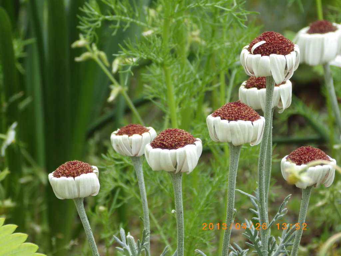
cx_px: 170
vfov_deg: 4.0
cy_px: 128
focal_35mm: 372
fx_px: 3665
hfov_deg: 5.3
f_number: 6
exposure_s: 1/125
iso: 100
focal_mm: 66.7
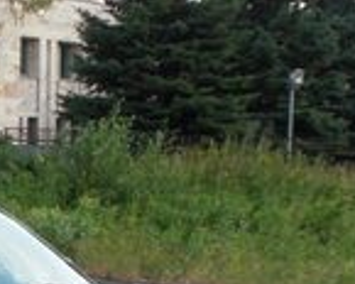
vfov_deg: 14.5
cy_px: 365
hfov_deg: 17.9
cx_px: -69
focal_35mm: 102
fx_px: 1072
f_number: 3.1
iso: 64
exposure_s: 1/200
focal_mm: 6.3
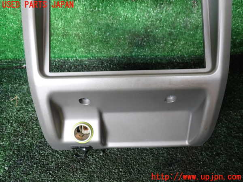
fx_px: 211
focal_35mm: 30
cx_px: 122
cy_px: 91
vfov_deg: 46.8
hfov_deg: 60.0
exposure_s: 1/30
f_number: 2.3
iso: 200
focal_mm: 5.4
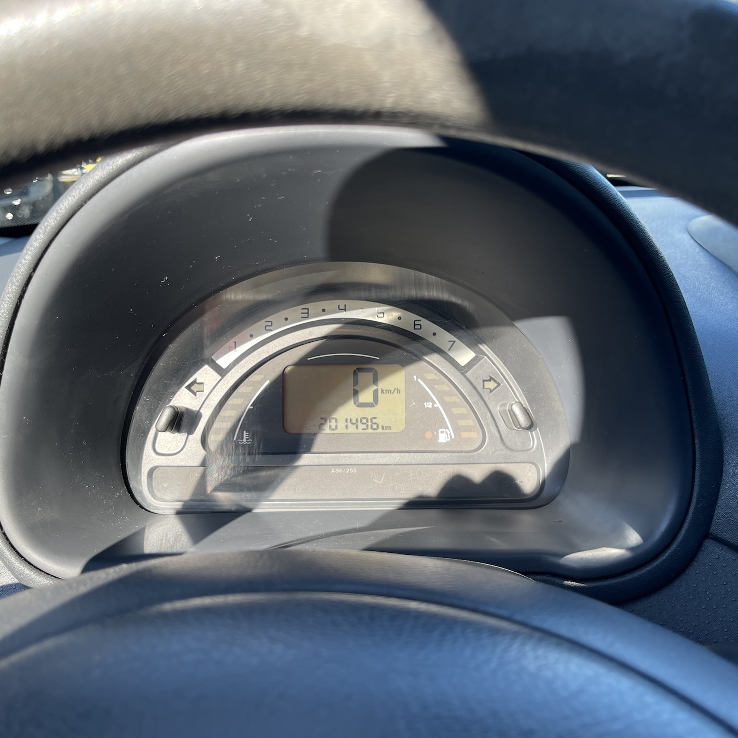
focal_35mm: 31
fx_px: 748
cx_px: 365
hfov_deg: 52.5
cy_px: 371
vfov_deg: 52.5
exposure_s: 1/383
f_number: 1.6
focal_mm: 5.1
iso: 32
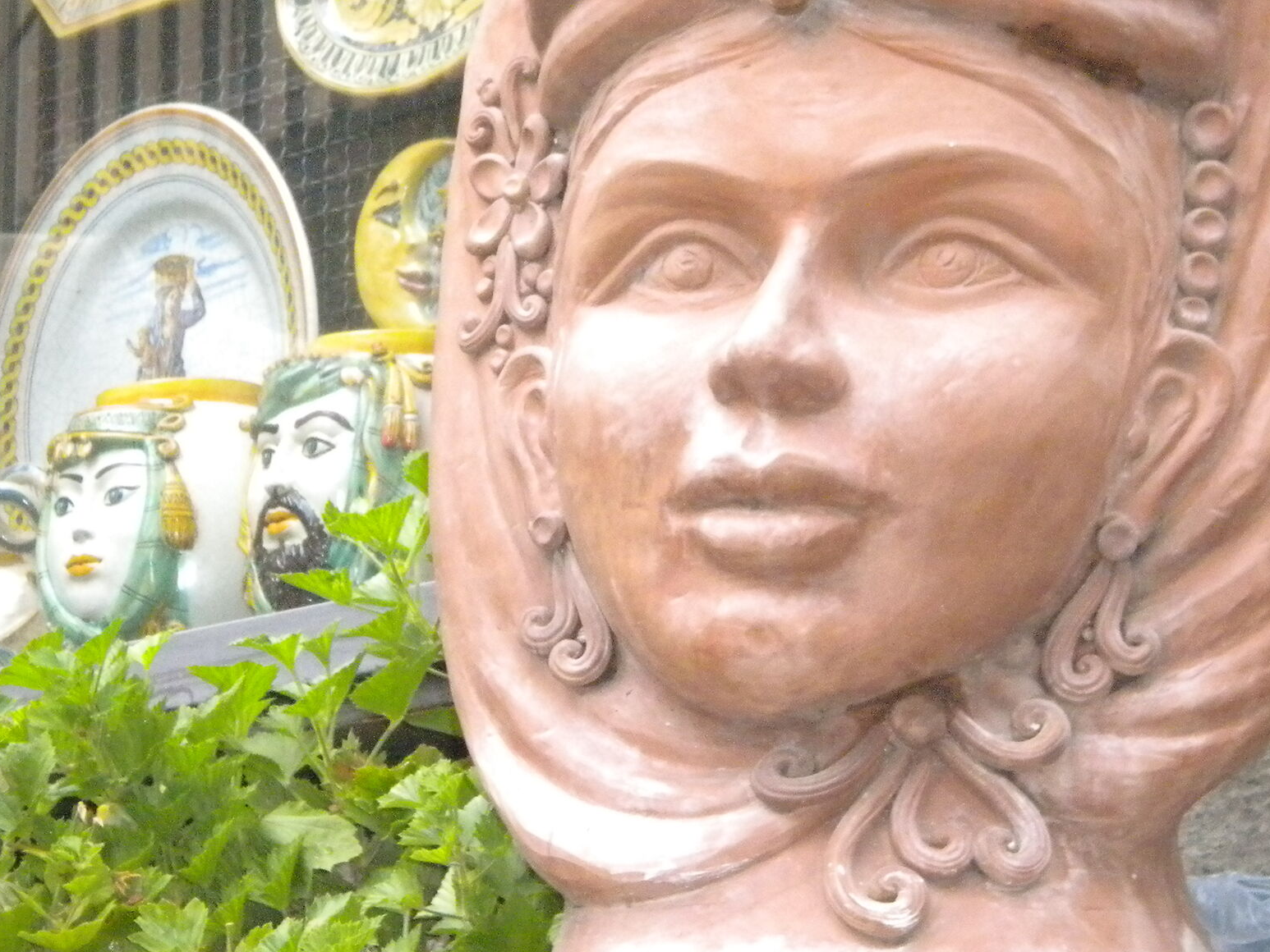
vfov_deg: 10.0
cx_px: 452
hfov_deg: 13.2
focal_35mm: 149
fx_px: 5467
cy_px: 384
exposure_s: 1/143
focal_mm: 17.3
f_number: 5.7
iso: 800
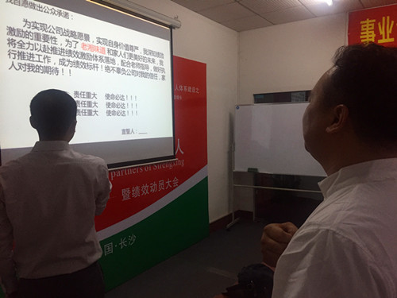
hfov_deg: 61.7
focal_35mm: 29
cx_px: 198
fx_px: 333
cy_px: 149
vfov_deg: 48.2
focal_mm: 4.15
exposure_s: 1/33
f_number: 2.2
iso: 64
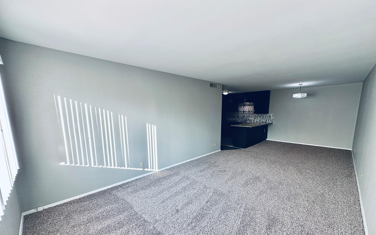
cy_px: 136
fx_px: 154
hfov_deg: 101.5
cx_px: 189
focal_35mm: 15
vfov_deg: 74.3
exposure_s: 1/99
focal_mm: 2.22
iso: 64
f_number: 2.2
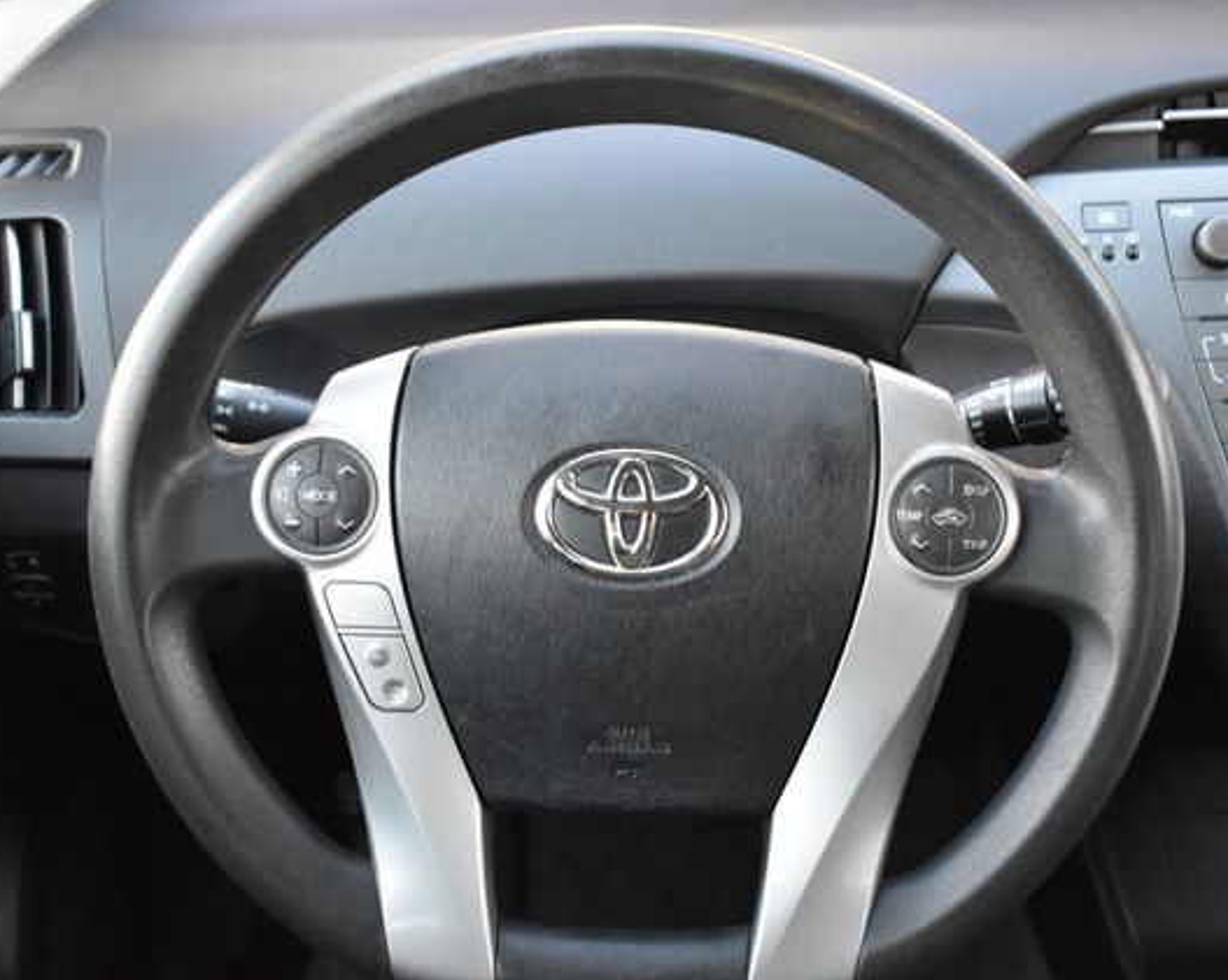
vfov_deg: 30.5
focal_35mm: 50
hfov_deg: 37.5
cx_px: 729
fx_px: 1801
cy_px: 491
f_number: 4.2
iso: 3200
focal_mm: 29
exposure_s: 1/13
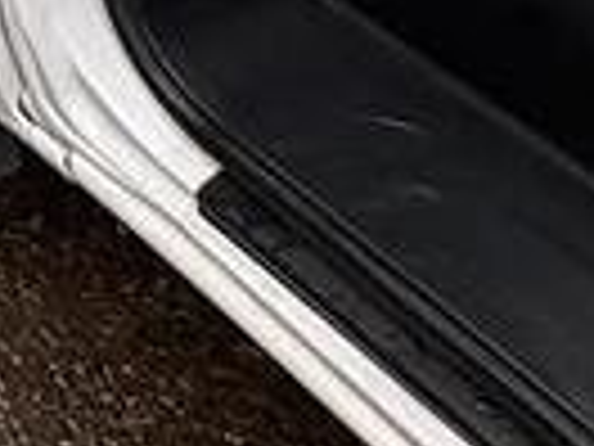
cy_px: -874
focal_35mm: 95
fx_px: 1630
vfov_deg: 10.8
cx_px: -891
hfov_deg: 13.7
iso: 40
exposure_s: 1/217
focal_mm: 2.22
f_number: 2.2
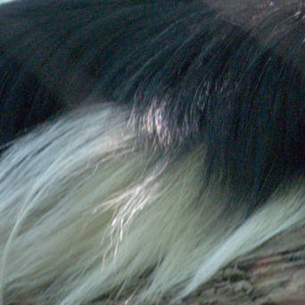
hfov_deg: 1.5
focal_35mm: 1195
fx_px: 11912
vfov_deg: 1.5
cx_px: 243
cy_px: 42
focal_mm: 200
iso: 1600
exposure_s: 1/60
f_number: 6.3
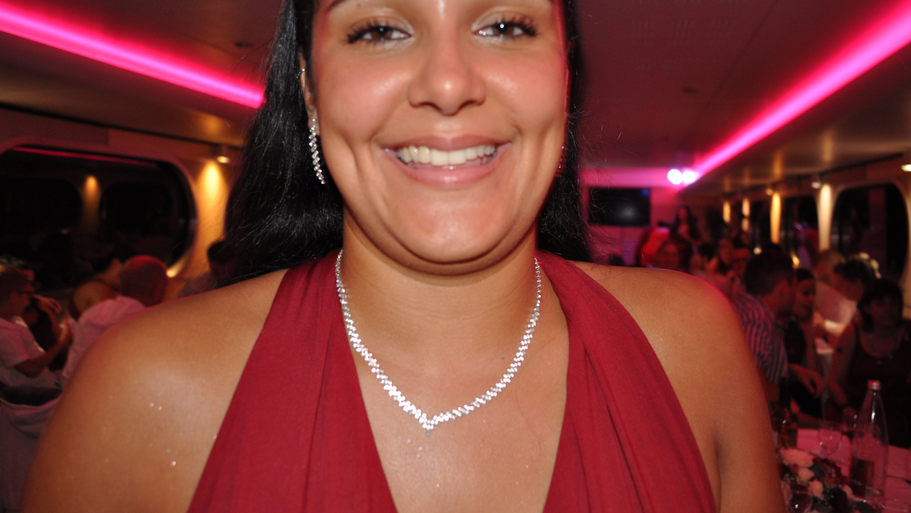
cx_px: 467
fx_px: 701
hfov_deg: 66.1
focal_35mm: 29
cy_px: 245
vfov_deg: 40.2
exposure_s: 1/60
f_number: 3.5
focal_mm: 18
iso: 560
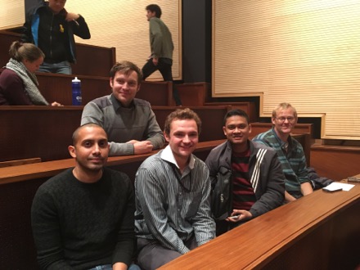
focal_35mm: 29
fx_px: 302
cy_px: 135
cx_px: 180
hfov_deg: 61.7
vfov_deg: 48.2
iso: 200
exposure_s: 1/17
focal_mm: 4.15
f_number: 2.2
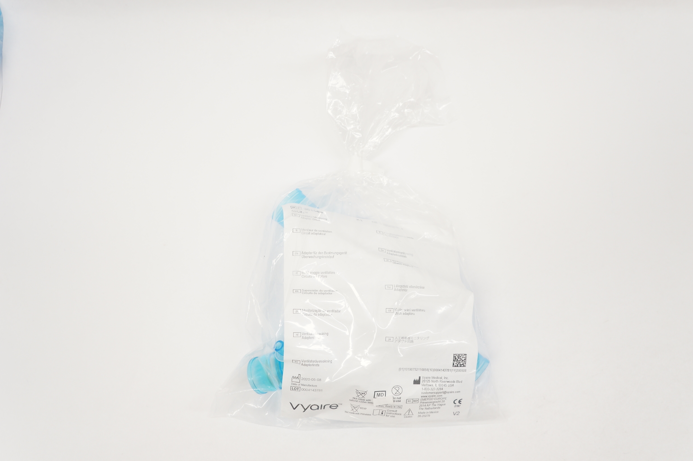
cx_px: 346
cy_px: 230
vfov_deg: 39.9
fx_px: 635
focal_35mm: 33
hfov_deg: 57.3
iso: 400
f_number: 5.6
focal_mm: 22
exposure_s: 1/80
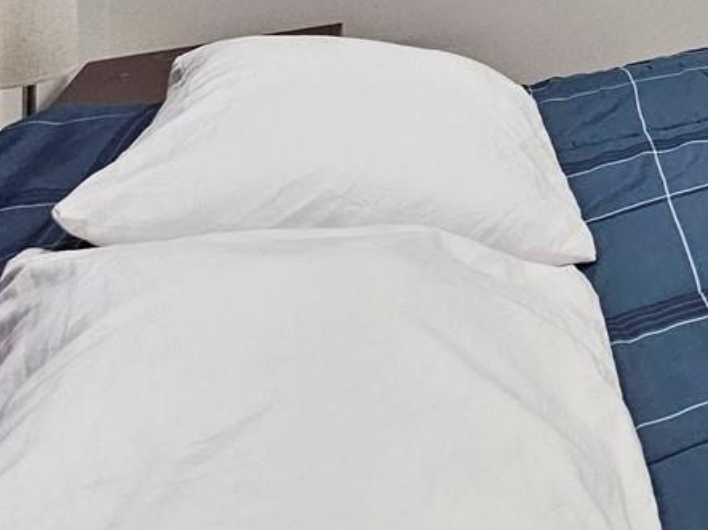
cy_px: -324
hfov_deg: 26.0
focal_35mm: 47
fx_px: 961
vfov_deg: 23.0
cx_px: 1127
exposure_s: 1/60
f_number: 2.2
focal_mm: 2.2
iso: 250
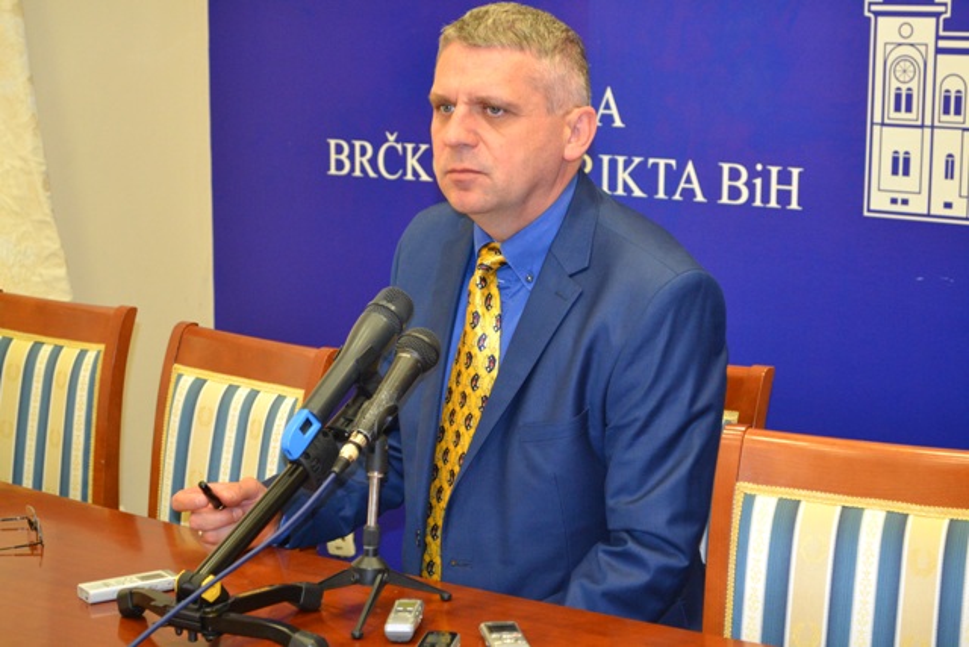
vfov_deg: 18.9
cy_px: 324
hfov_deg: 28.1
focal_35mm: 72
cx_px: 484
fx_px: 1938
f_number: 5.6
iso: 1800
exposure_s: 1/60
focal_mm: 48
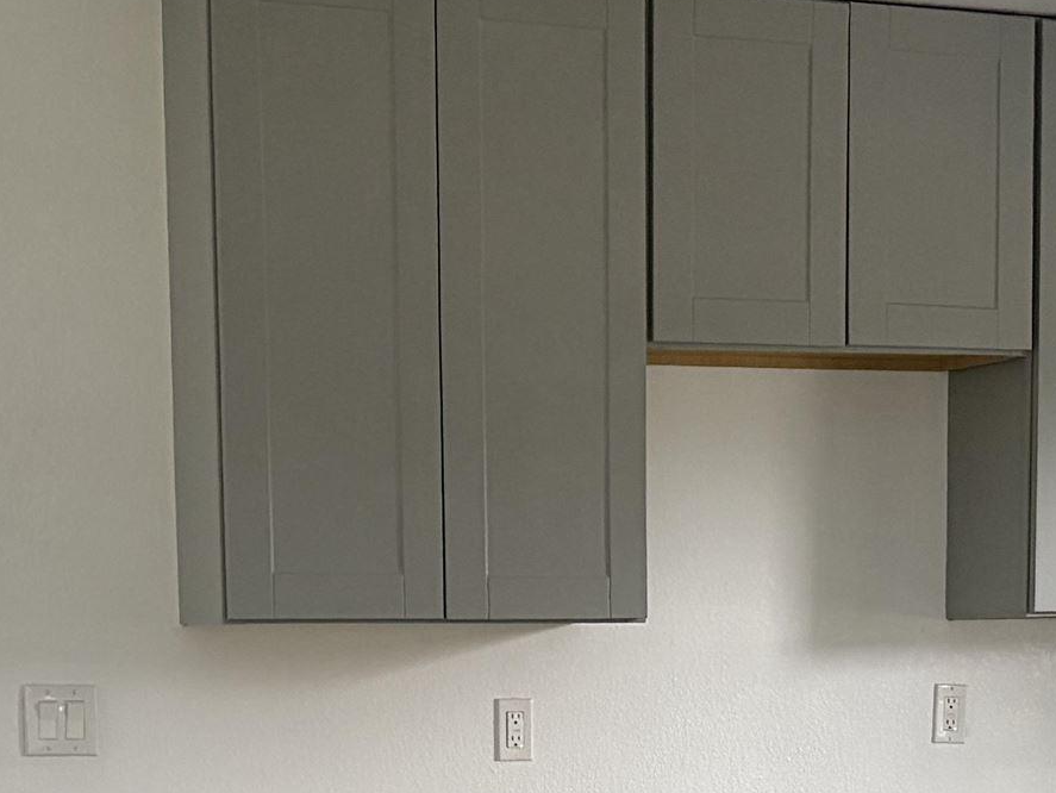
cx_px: 586
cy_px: 937
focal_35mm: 90
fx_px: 2747
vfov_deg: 15.8
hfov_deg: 21.8
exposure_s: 1/60
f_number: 1.6
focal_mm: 5.96
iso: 400
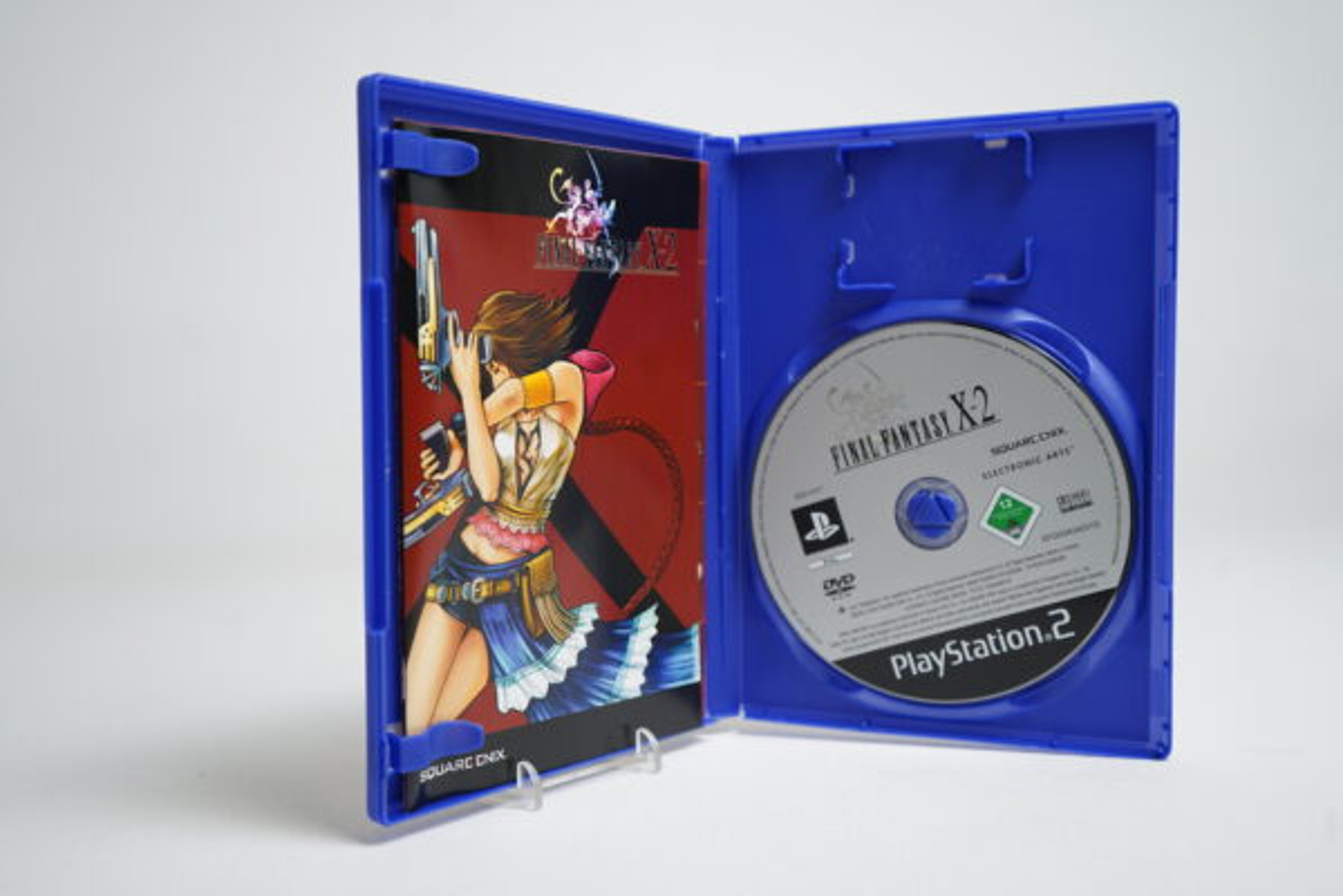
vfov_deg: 38.9
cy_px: 448
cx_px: 672
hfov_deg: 55.8
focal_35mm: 34
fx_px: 1268
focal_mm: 34
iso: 100
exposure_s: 1/20
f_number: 4.5
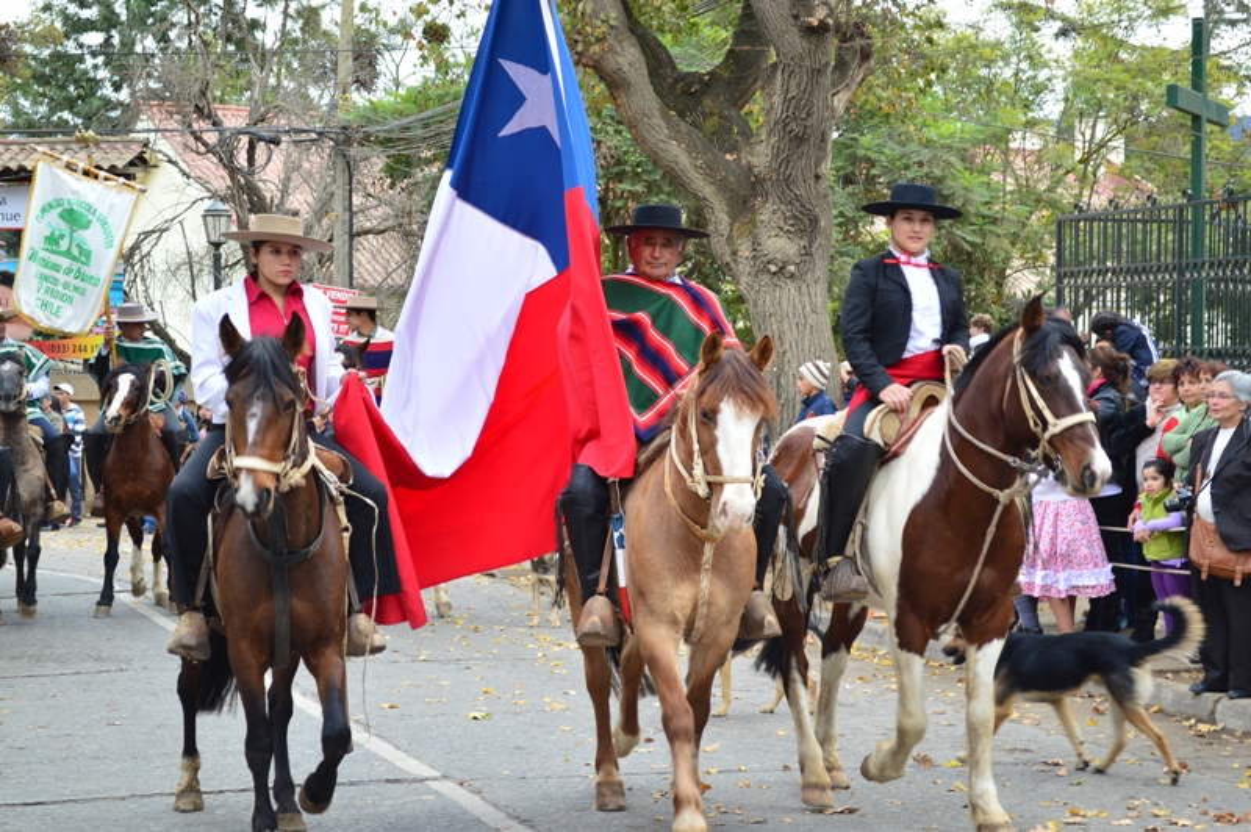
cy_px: 416
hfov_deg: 26.0
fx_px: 2708
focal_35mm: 78
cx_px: 626
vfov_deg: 17.5
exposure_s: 1/100
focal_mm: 52
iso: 220
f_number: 5.6
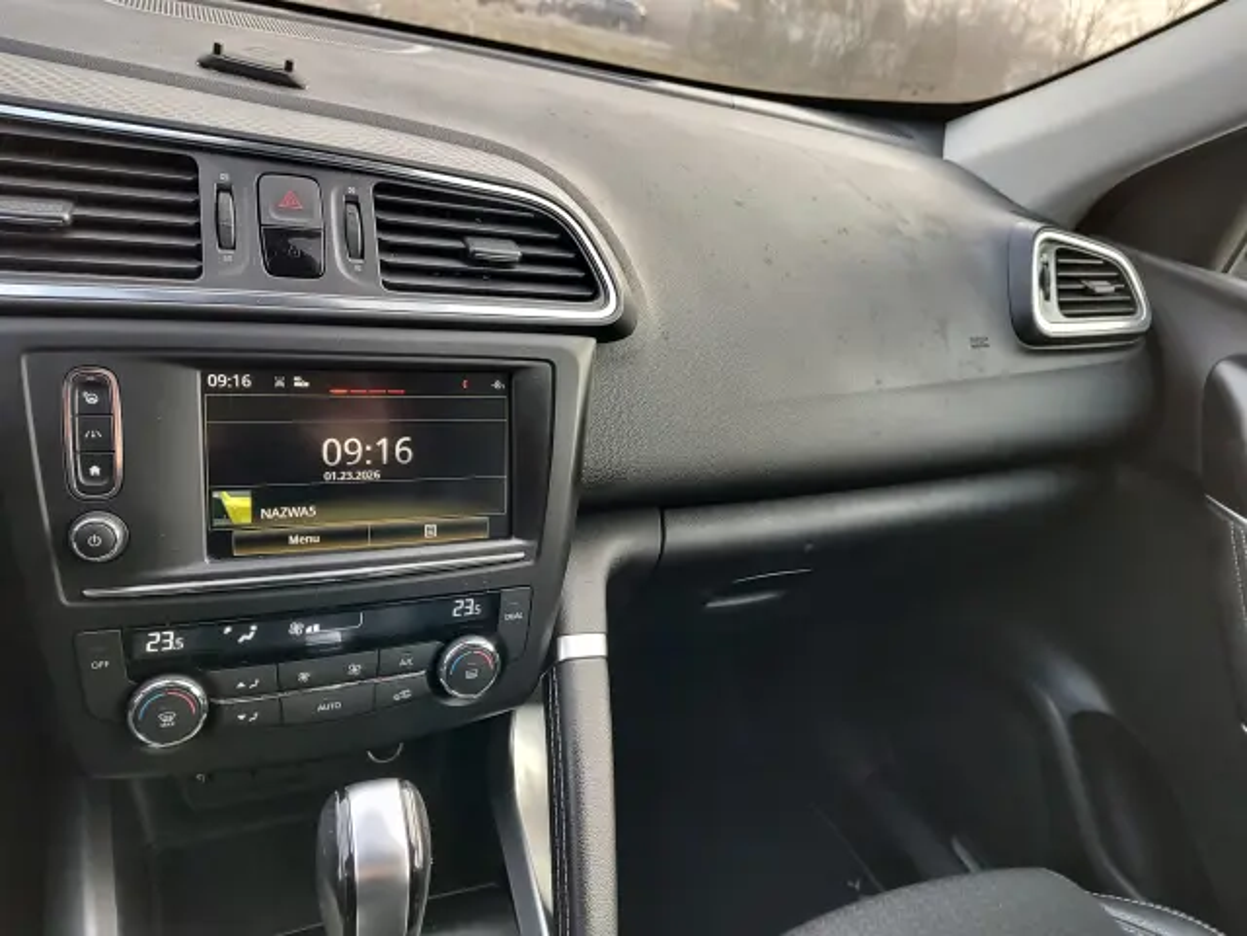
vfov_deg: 58.9
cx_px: 624
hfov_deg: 73.9
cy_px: 468
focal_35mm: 23
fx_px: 829
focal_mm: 5.56
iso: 122
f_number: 1.8
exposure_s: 1/100
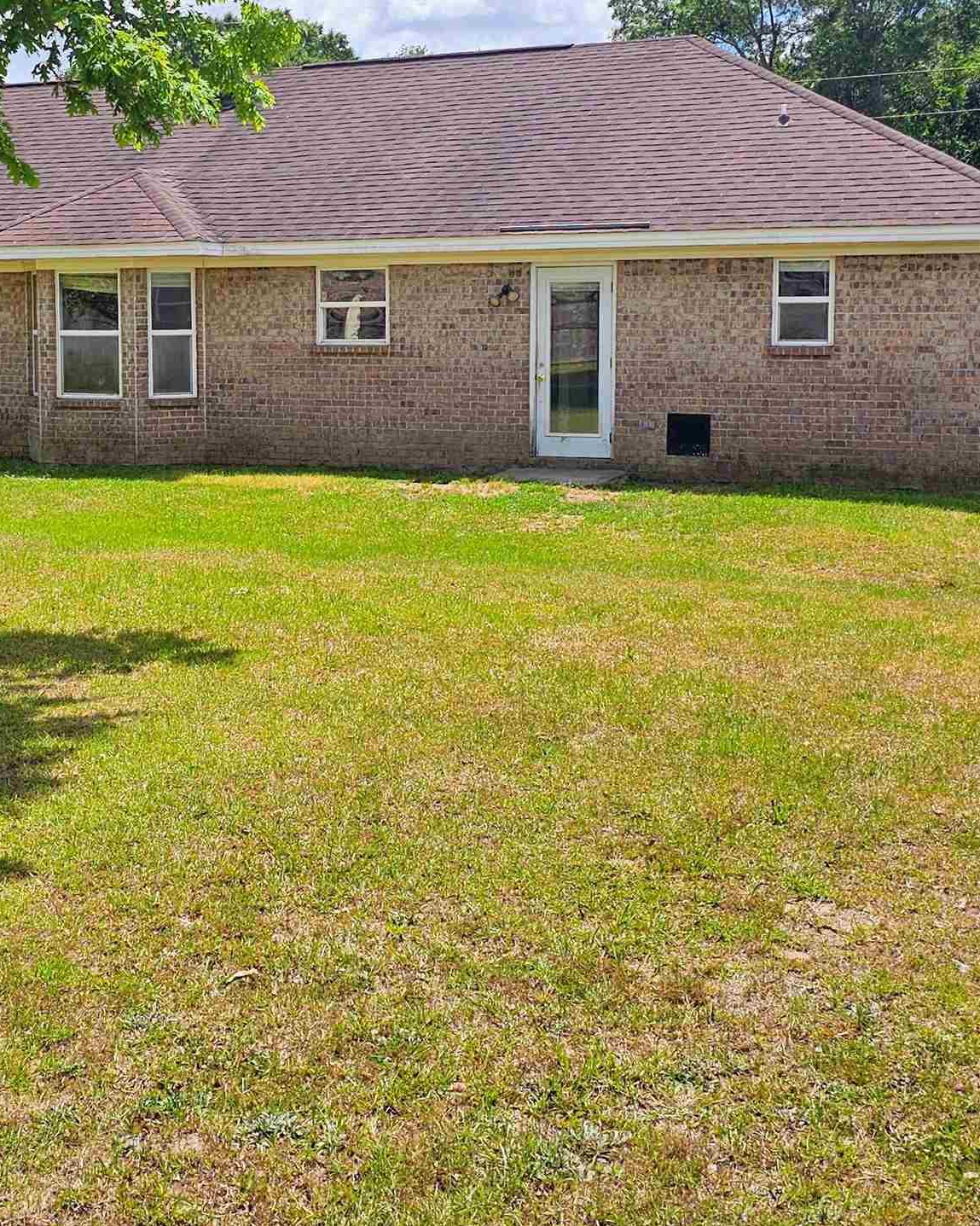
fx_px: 1741
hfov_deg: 31.0
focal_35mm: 48
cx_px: 270
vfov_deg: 38.5
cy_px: 450
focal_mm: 6.3
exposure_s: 1/1036
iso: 10
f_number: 1.7
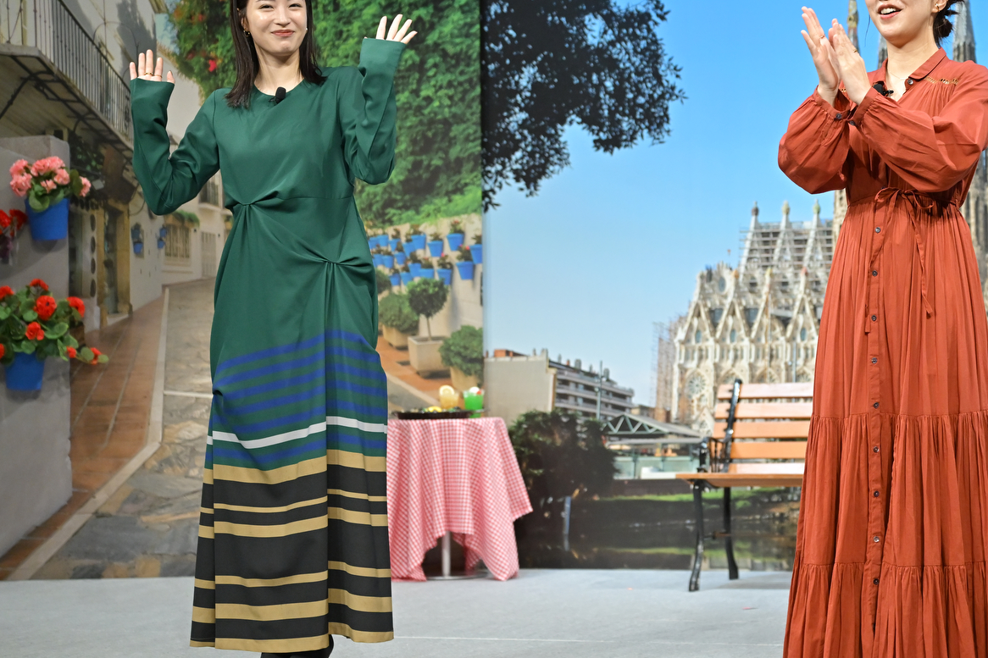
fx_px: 2305
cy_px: 268
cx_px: 730
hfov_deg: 24.0
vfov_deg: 16.2
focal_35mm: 84
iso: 1600
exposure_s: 1/400
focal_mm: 51
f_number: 2.8
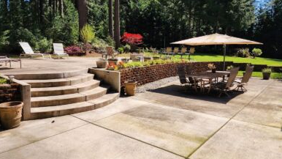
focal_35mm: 26
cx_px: 144
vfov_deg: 44.3
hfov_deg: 71.9
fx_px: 194
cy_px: 75
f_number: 1.8
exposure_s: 1/720
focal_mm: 6.4
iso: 12
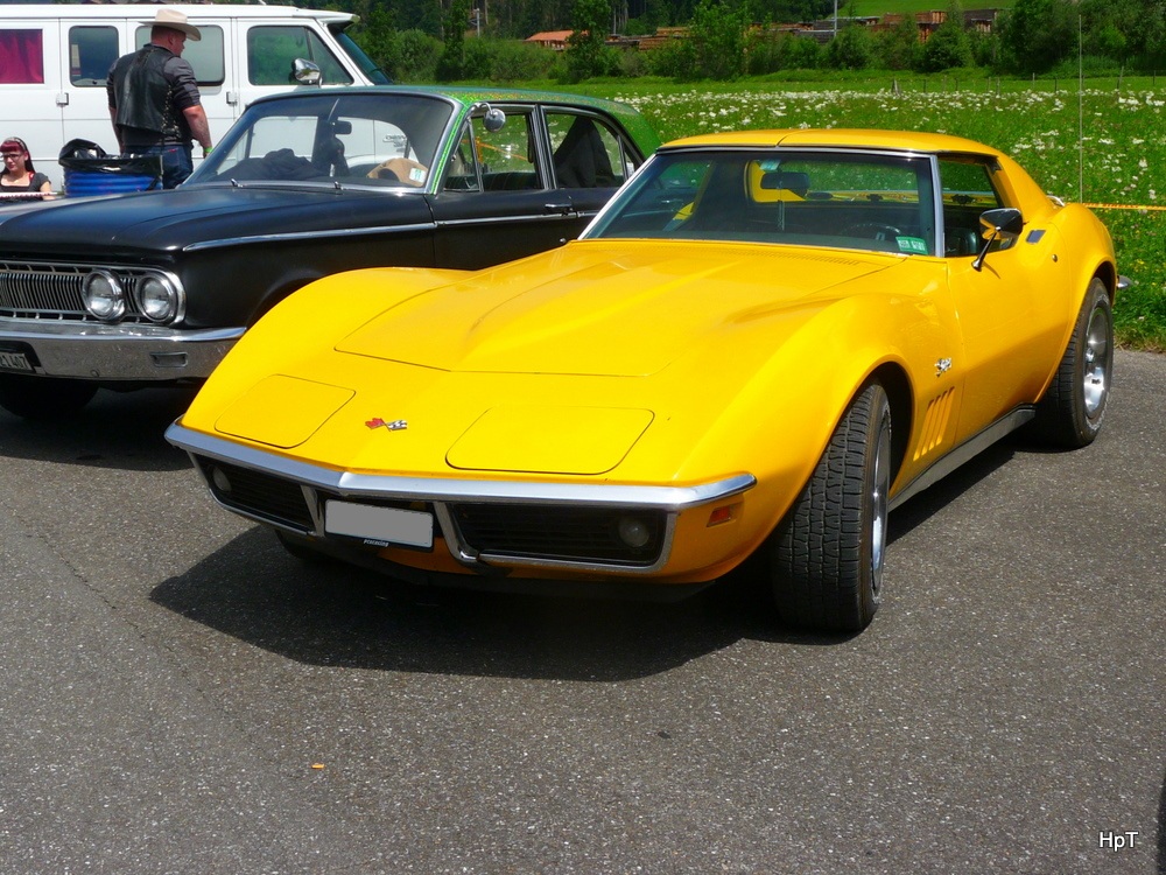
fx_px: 1617
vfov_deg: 30.3
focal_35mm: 48
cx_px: 583
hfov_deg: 39.7
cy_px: 438
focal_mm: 8
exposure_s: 1/250
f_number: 10
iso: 100
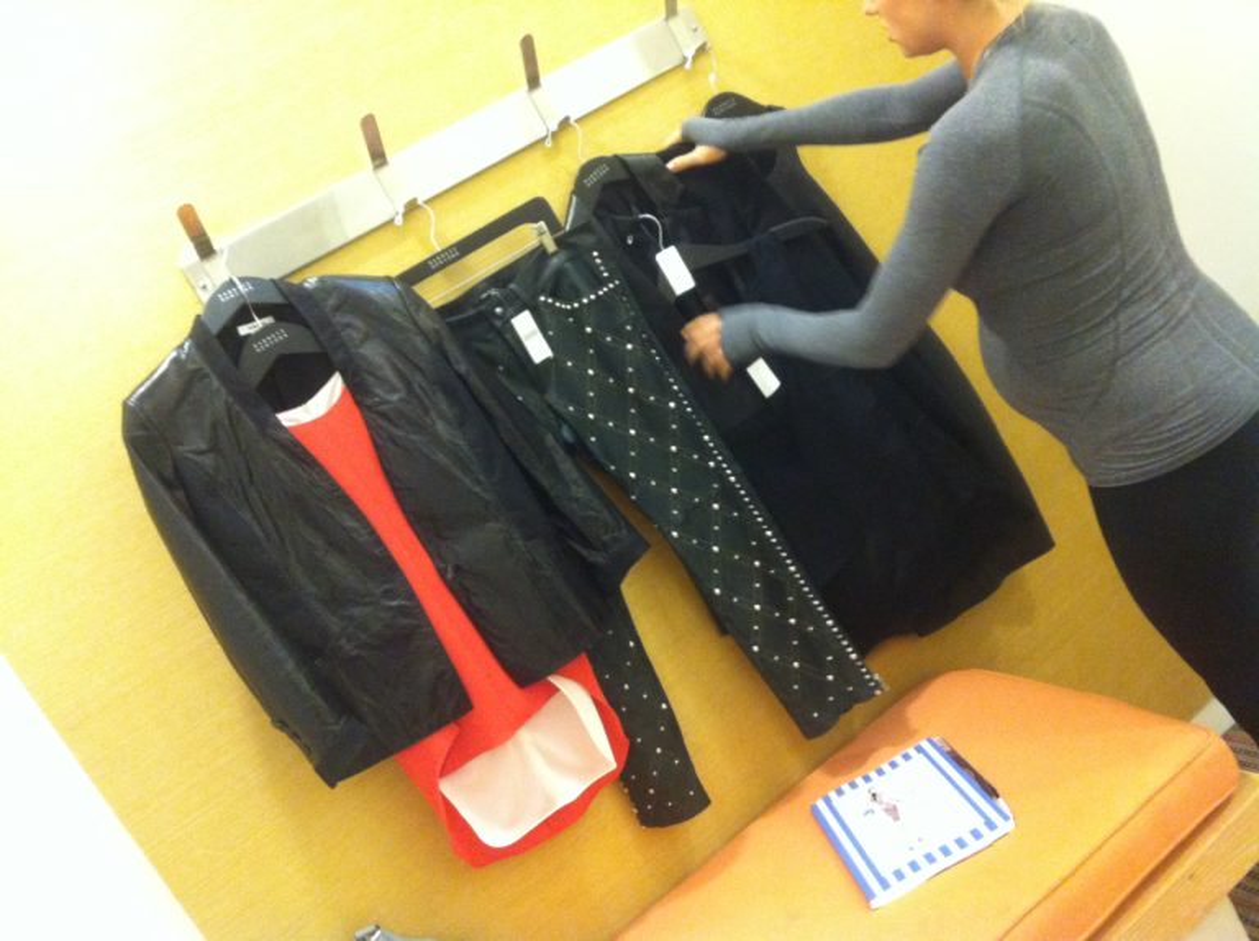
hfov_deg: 52.7
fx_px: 1271
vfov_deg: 40.6
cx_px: 630
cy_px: 470
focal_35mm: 35
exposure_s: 1/15
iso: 400
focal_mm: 3.85
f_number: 2.8
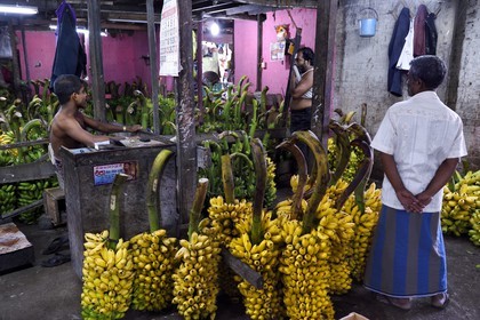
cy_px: 160
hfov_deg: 60.3
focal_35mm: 31
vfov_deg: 42.3
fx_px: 413
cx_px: 240
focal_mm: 31
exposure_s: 1/20
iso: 1600
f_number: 5.6
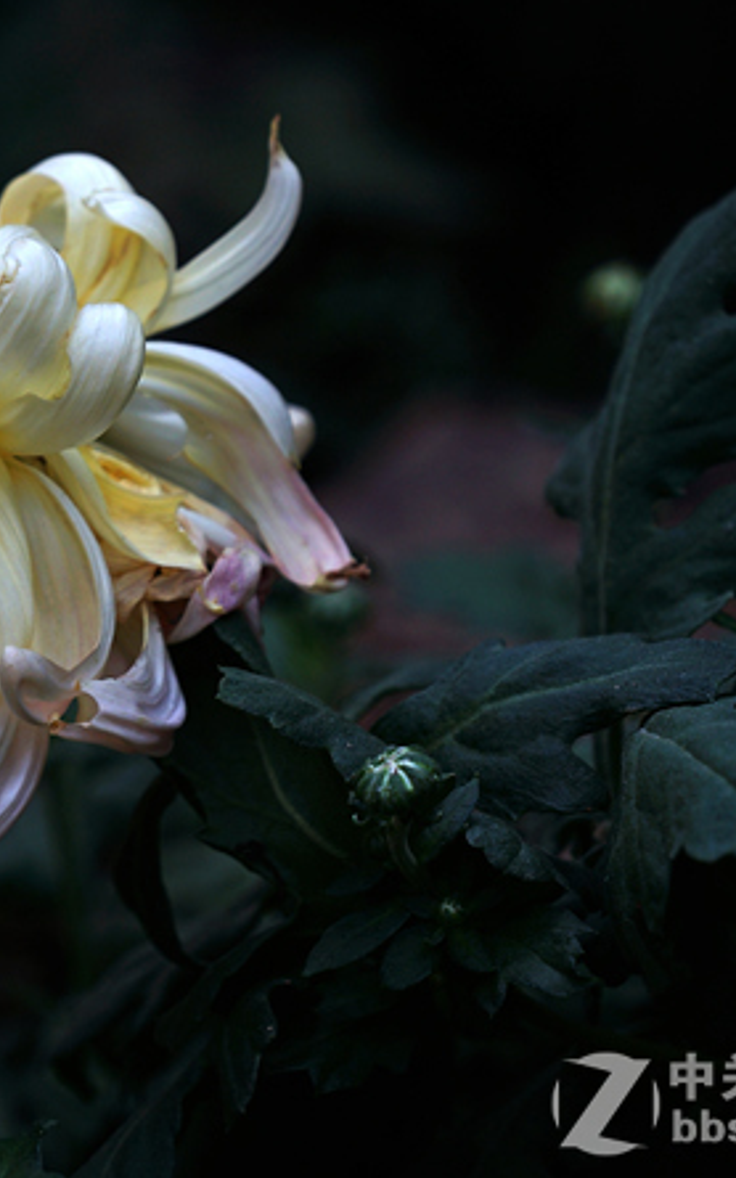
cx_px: 40
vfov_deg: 5.3
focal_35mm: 394
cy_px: 512
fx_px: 12649
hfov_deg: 3.3
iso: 100
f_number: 6.3
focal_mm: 215
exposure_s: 1/250
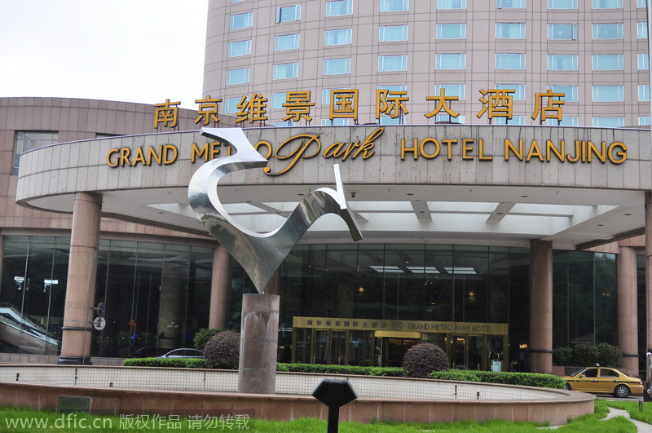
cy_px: 216
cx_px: 326
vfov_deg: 28.0
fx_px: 868
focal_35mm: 48
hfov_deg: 41.2
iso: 200
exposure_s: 1/1000
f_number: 2.8
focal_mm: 32
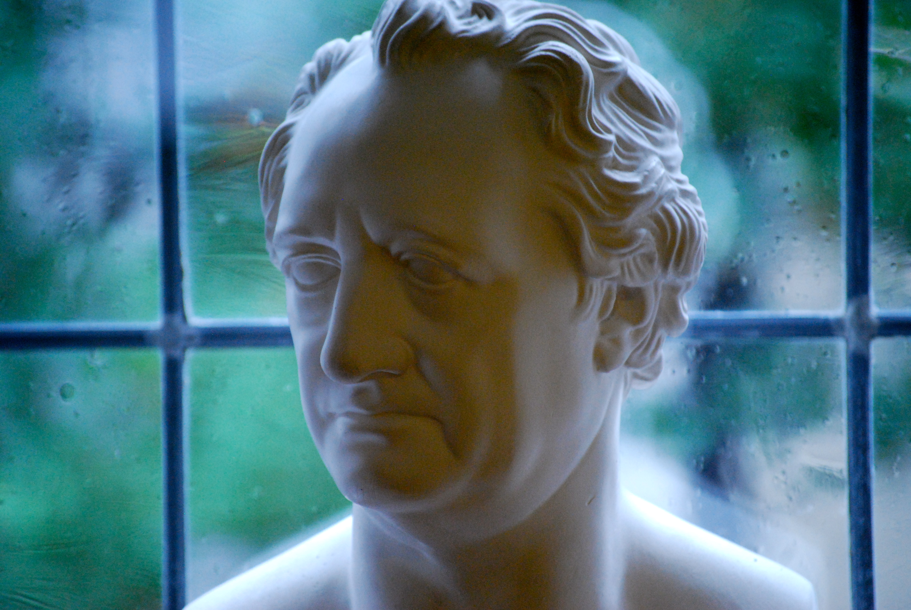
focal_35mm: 218
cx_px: 456
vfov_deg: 6.3
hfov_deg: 9.5
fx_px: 5511
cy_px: 305
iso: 1600
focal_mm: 145
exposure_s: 1/40
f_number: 5.3
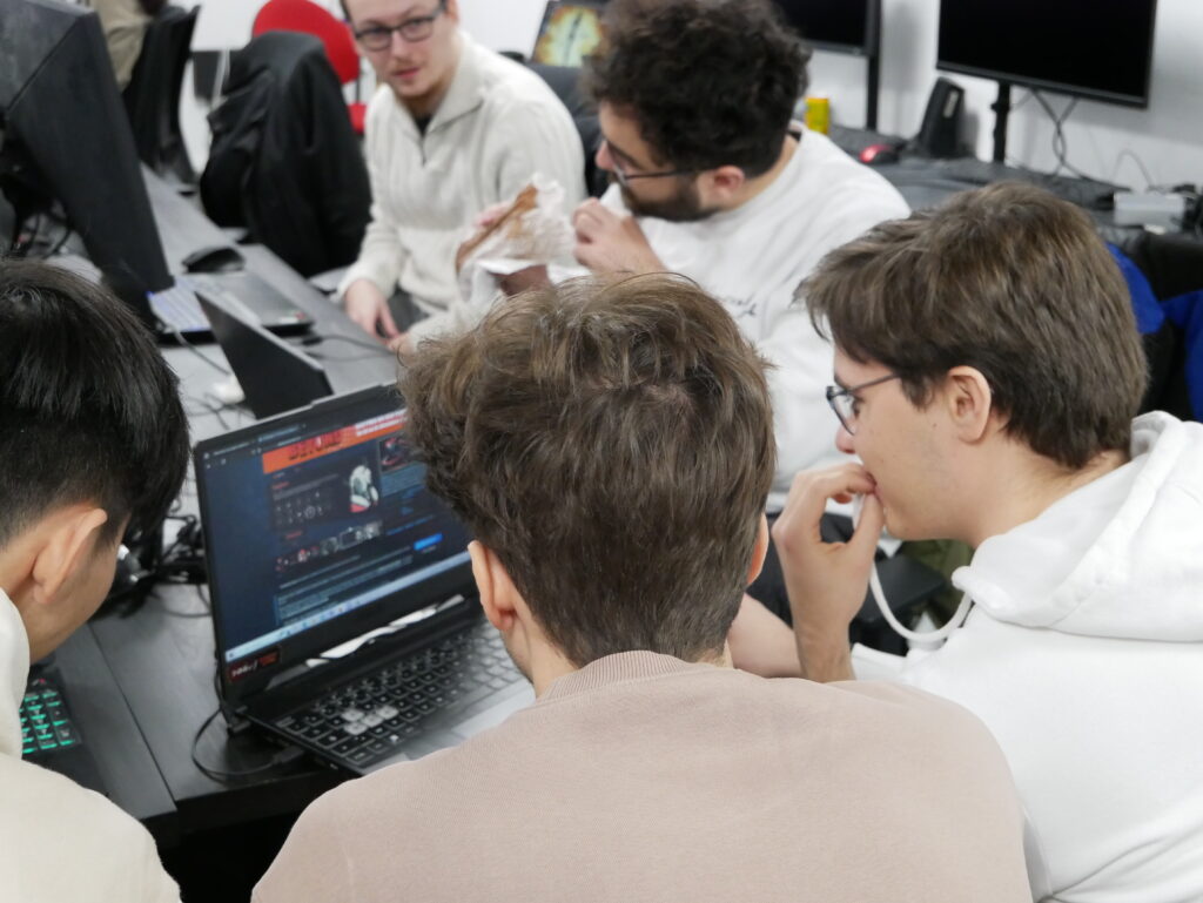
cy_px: 452
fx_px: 1599
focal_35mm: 46
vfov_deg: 31.5
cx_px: 602
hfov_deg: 41.2
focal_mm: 23
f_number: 4.3
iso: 2500
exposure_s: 1/60
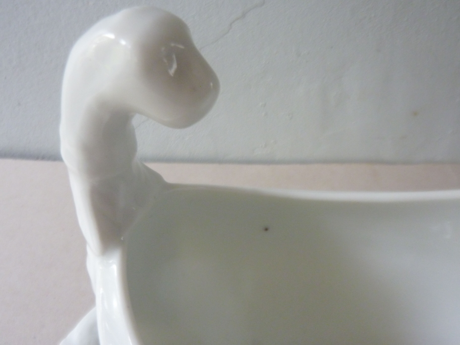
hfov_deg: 61.7
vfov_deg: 48.2
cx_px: 230
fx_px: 385
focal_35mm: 29
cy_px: 172
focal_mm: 4.7
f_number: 3.4
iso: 400
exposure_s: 1/30
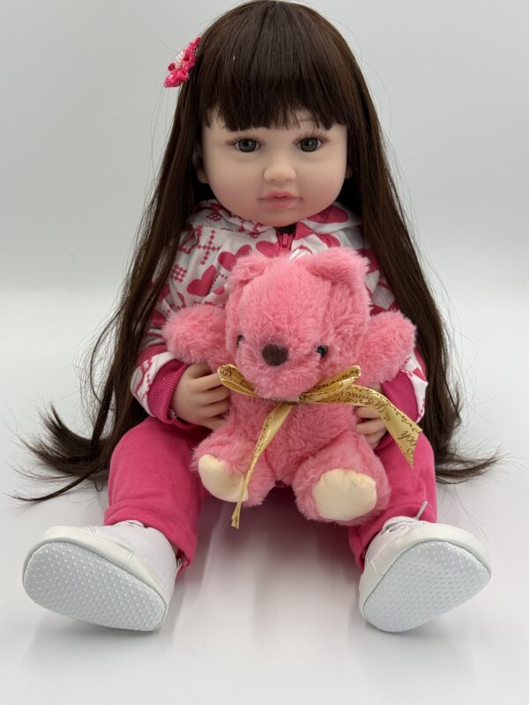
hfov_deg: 30.3
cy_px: 352
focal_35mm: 48
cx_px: 264
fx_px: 978
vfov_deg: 39.7
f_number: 1.78
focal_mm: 6.76
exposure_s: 1/611
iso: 64
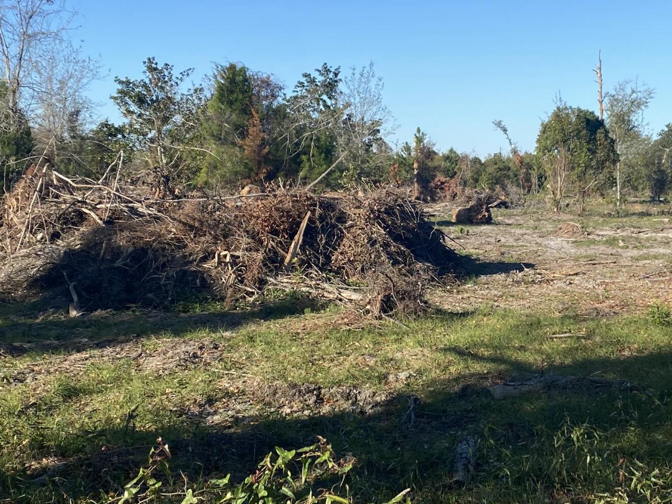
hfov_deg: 32.3
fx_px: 1146
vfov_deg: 24.8
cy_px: 238
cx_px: 474
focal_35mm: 59
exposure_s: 1/2028
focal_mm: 4.25
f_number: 1.8
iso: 32
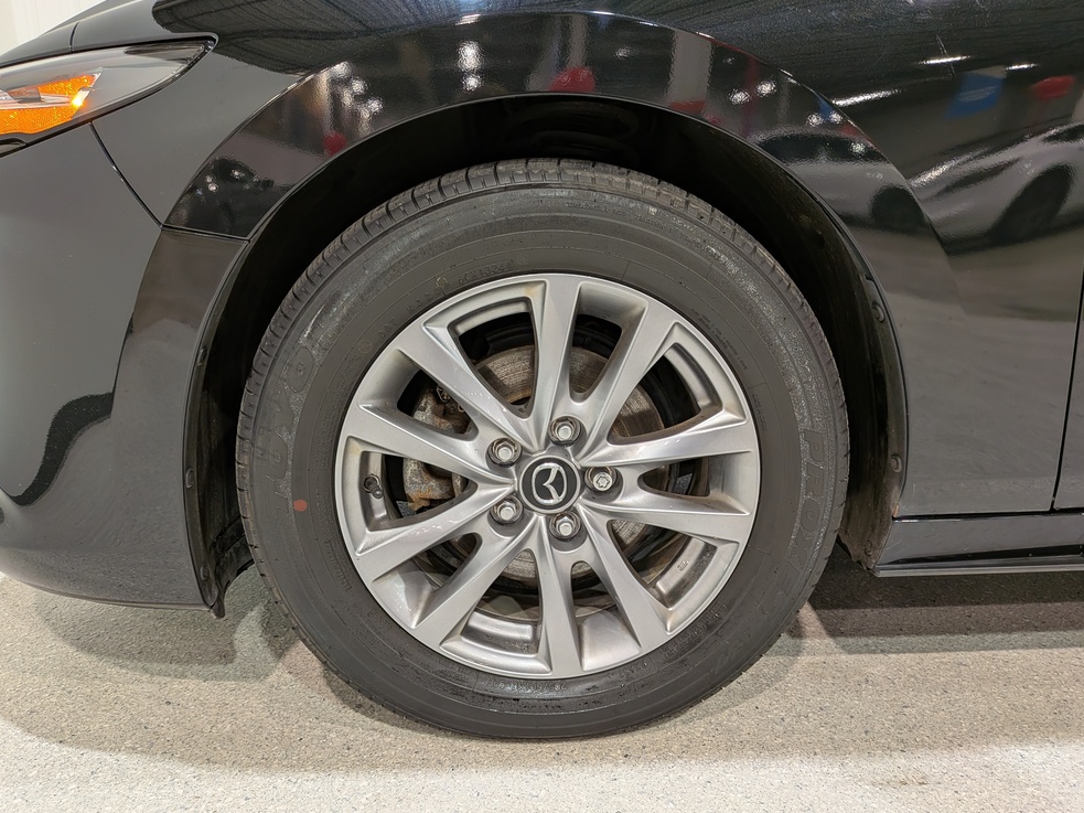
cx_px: 537
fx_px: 783
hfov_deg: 69.4
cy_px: 407
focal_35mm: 25
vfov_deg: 54.9
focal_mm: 4.53
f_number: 1.7
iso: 65
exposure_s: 1/50
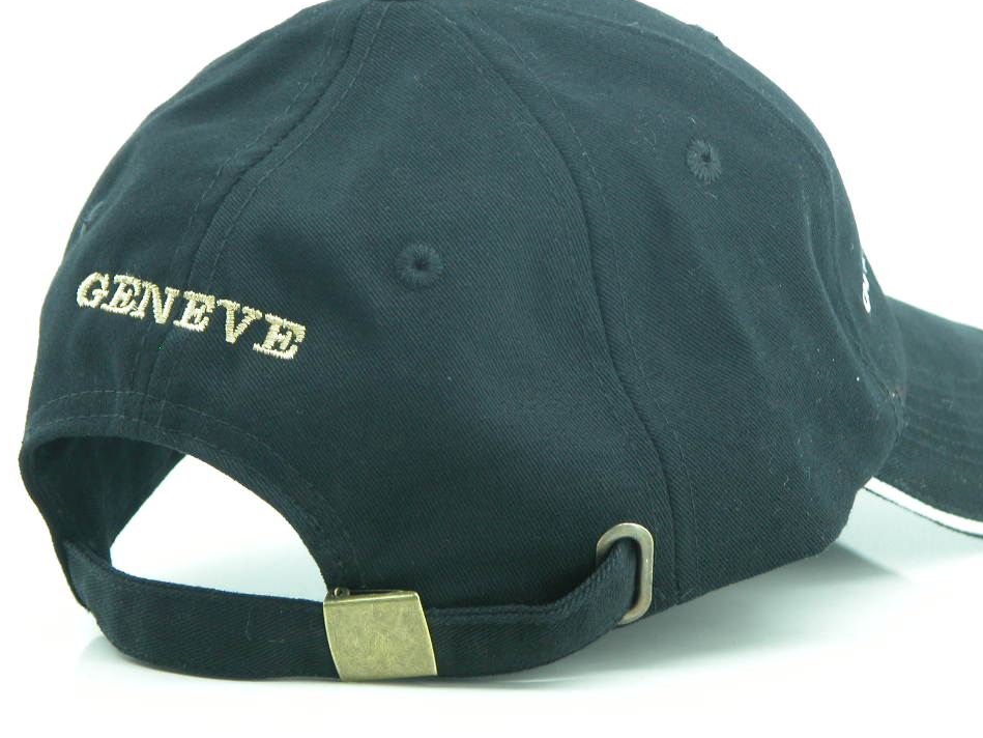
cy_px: 367
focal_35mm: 206
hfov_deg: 9.6
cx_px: 472
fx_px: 5851
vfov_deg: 7.2
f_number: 4
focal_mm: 48.5
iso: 100
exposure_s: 1/11.5
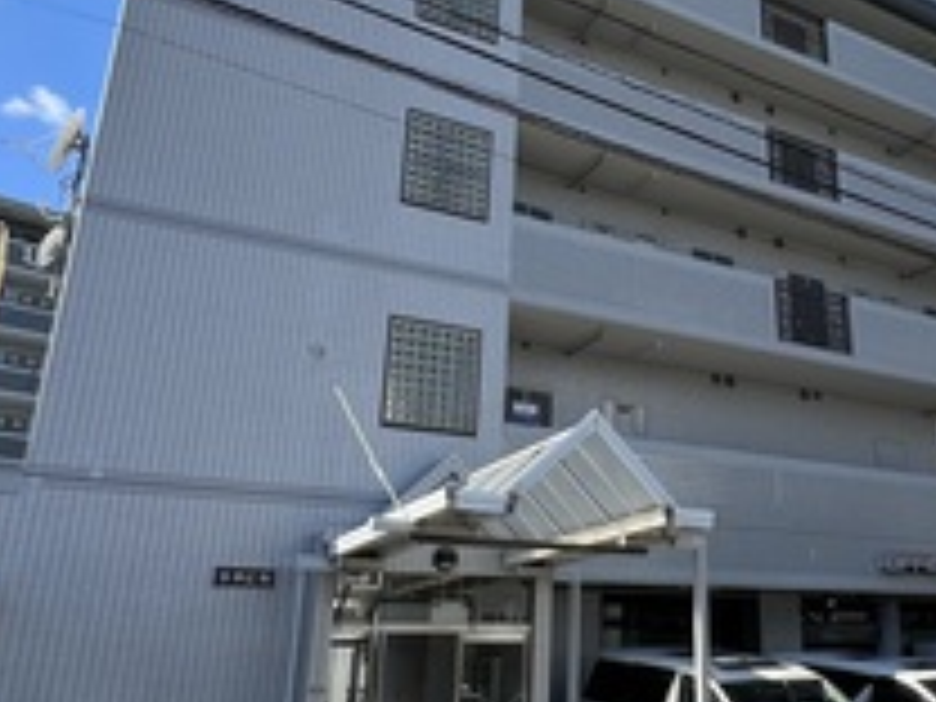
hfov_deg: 50.2
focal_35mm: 35
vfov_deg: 40.6
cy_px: 306
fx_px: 946
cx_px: 716
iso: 32
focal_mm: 1.57
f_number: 1.8
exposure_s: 1/661
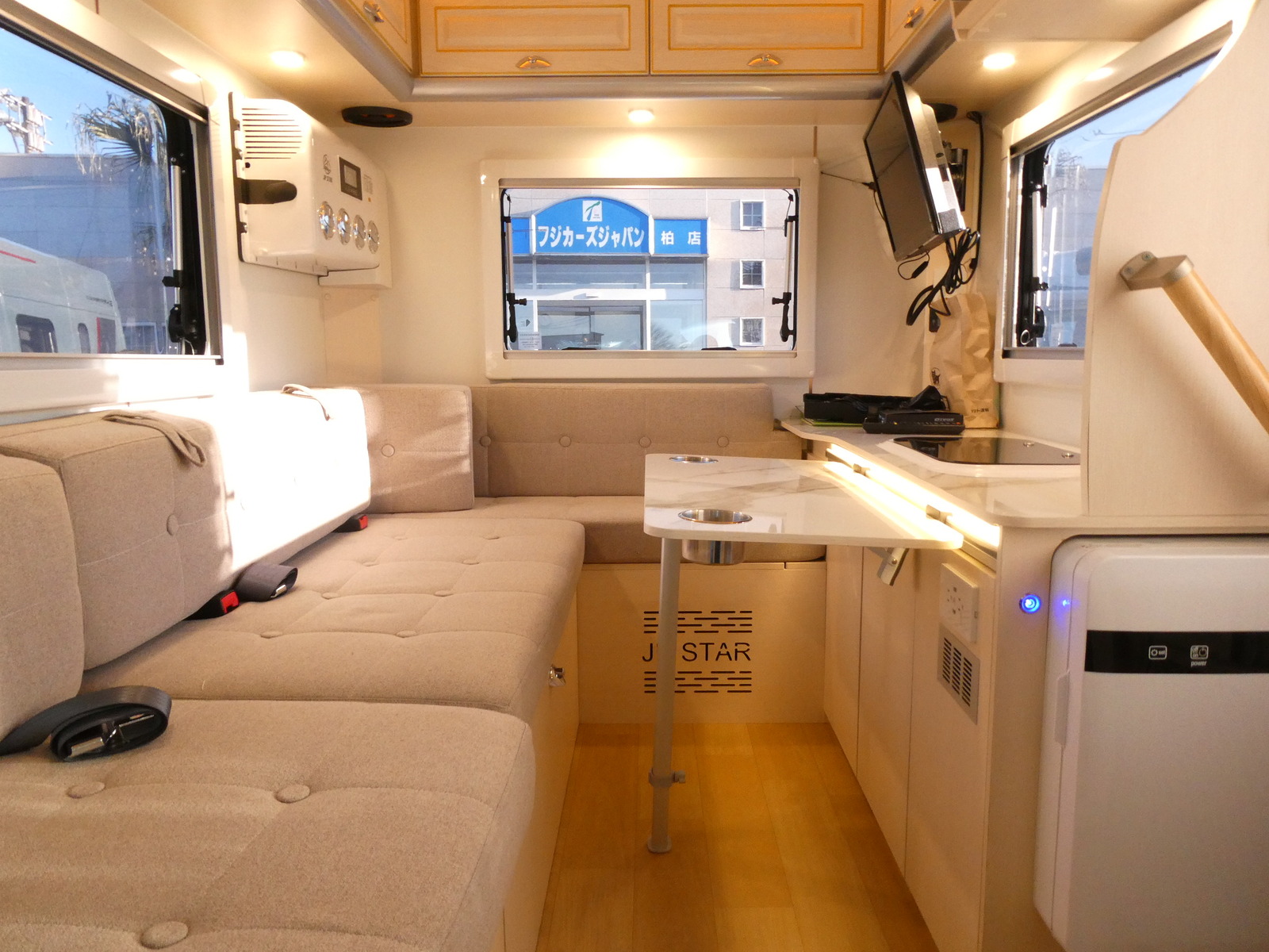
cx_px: 634
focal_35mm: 24
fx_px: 880
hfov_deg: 71.6
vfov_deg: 56.8
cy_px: 476
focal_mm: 4.3
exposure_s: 1/60
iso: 500
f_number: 3.3
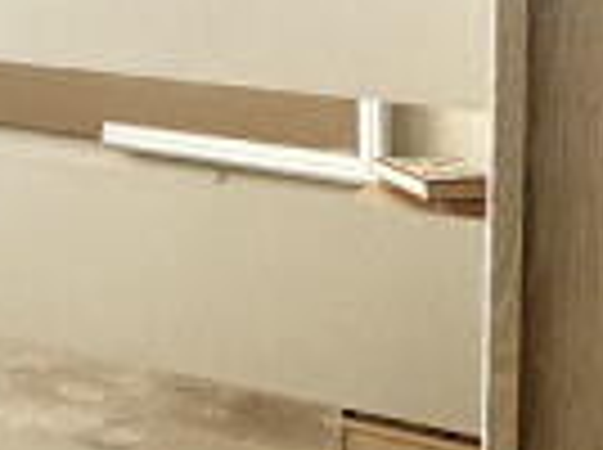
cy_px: -166
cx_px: -832
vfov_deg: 13.2
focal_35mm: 107
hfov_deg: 13.5
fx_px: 1861
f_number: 2.2
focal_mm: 2.22
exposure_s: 1/181
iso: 40
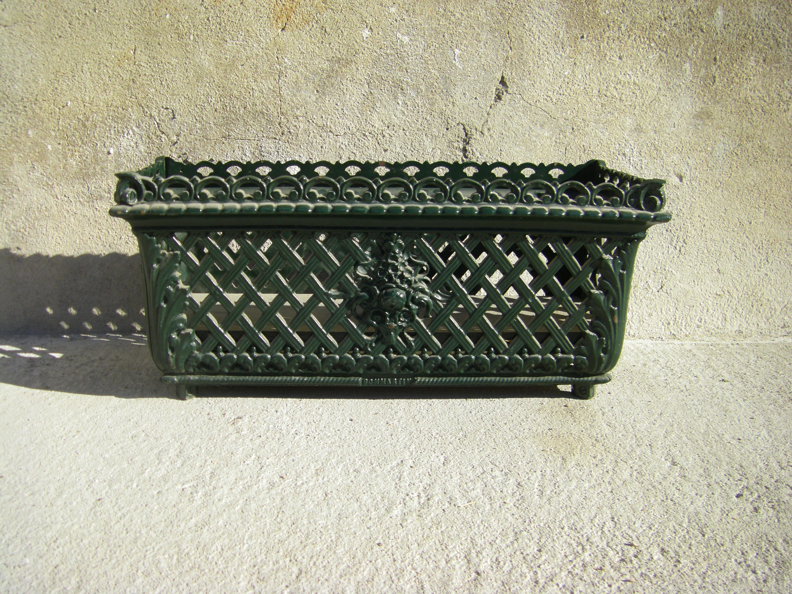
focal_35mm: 38
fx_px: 869
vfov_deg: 37.7
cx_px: 396
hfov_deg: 49.0
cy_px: 297
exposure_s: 1/160
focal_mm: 6.3
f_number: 7
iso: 64
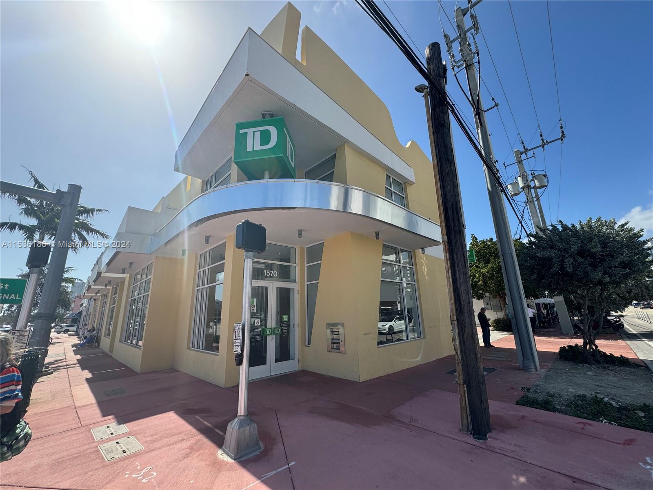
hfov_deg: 102.1
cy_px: 245
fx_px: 264
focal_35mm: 14
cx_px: 326
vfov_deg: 85.7
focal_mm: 2.22
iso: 50
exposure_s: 1/1449
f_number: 2.2
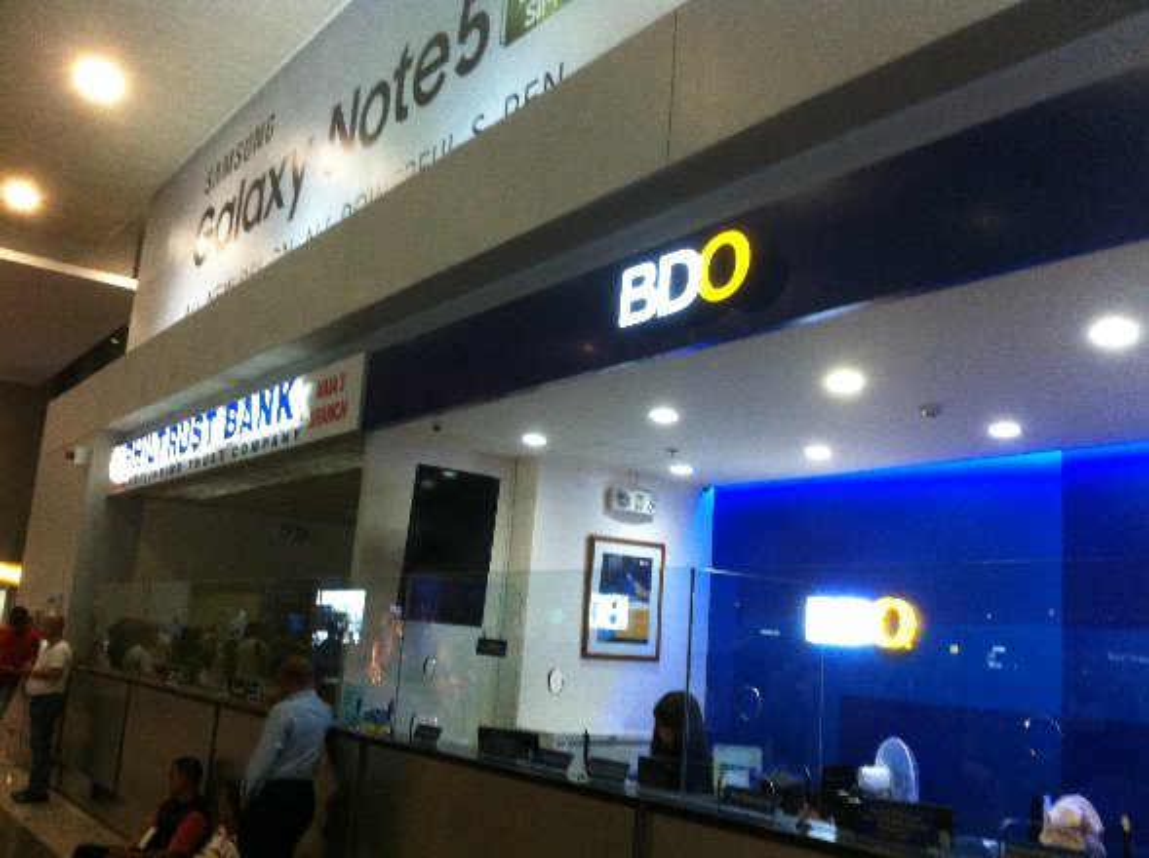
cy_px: 429
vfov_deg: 40.6
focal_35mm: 35
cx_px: 574
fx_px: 1160
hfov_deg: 52.7
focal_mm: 3.85
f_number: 2.8
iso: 200
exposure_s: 1/15
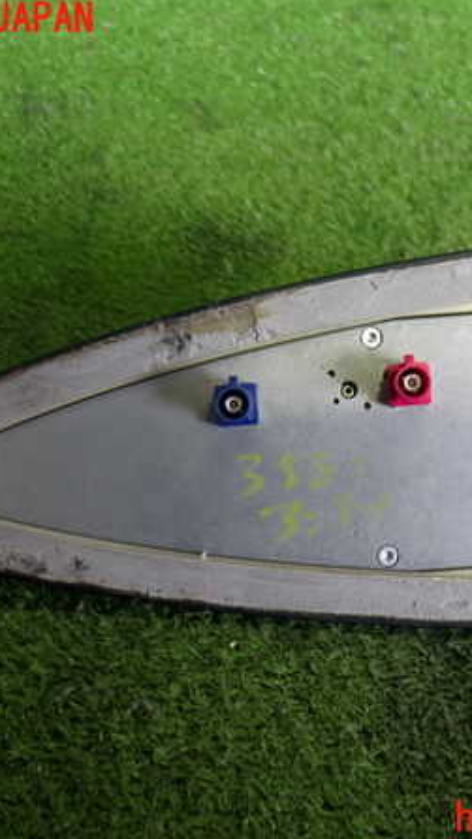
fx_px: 979
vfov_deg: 46.4
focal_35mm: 44
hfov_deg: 27.0
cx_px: 316
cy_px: 420
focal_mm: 5.4
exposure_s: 1/60
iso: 200
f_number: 2.3
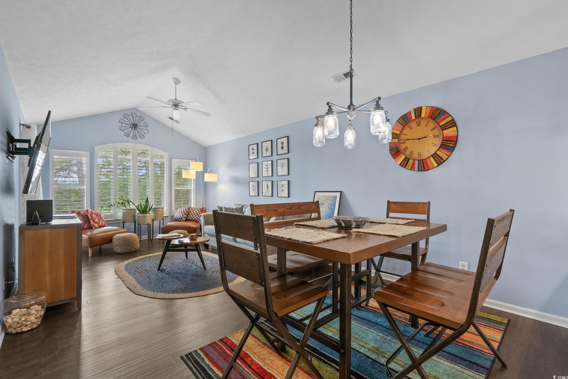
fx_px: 252
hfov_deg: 96.7
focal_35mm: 16
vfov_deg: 73.8
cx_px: 284
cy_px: 190
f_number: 8
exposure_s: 1/15
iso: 800
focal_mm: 16
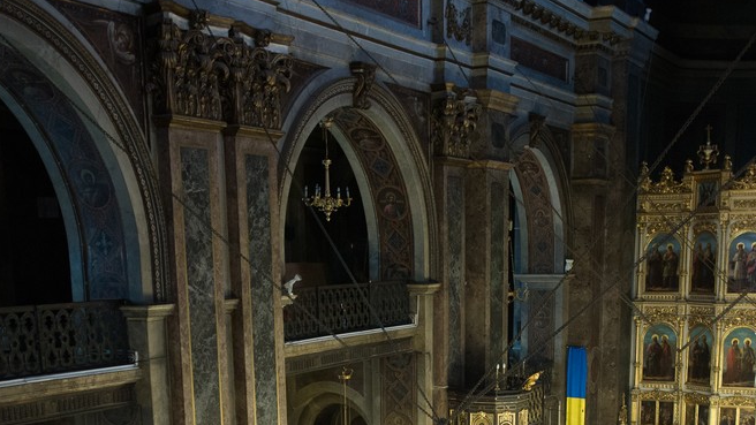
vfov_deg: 20.2
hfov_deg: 37.8
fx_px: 1103
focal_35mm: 55
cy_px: 537
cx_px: 410
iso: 1250
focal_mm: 24
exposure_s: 1/60
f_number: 2.8
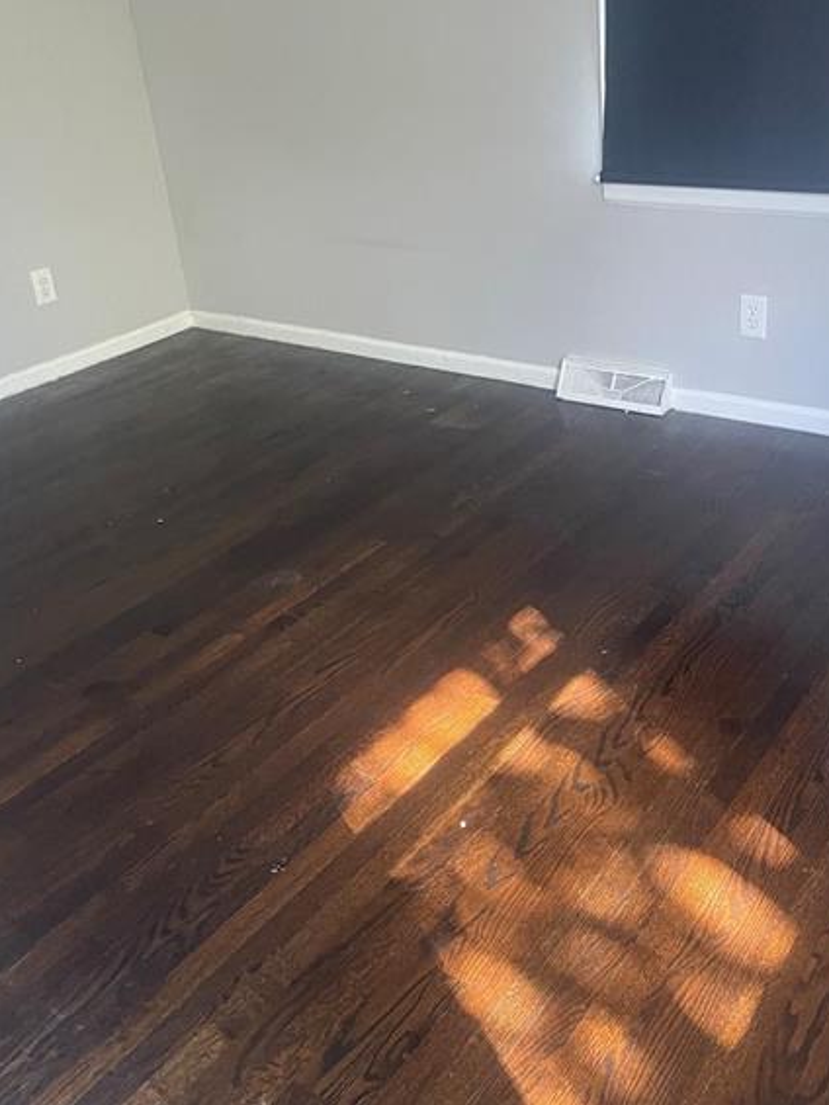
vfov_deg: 53.9
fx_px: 1085
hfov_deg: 41.5
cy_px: 514
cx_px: 512
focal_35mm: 34
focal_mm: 5.1
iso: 500
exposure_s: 1/60
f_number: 1.6
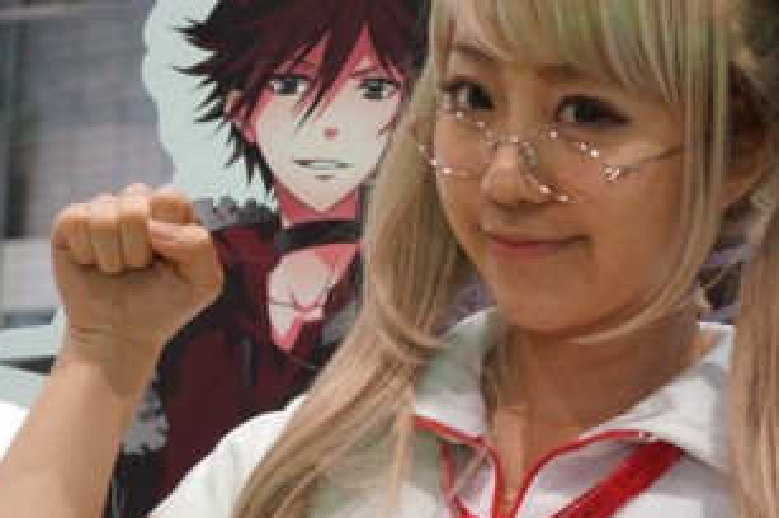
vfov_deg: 16.2
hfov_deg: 23.9
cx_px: 599
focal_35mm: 84
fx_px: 1816
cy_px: 310
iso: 1600
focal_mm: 31
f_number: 4
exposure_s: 1/25
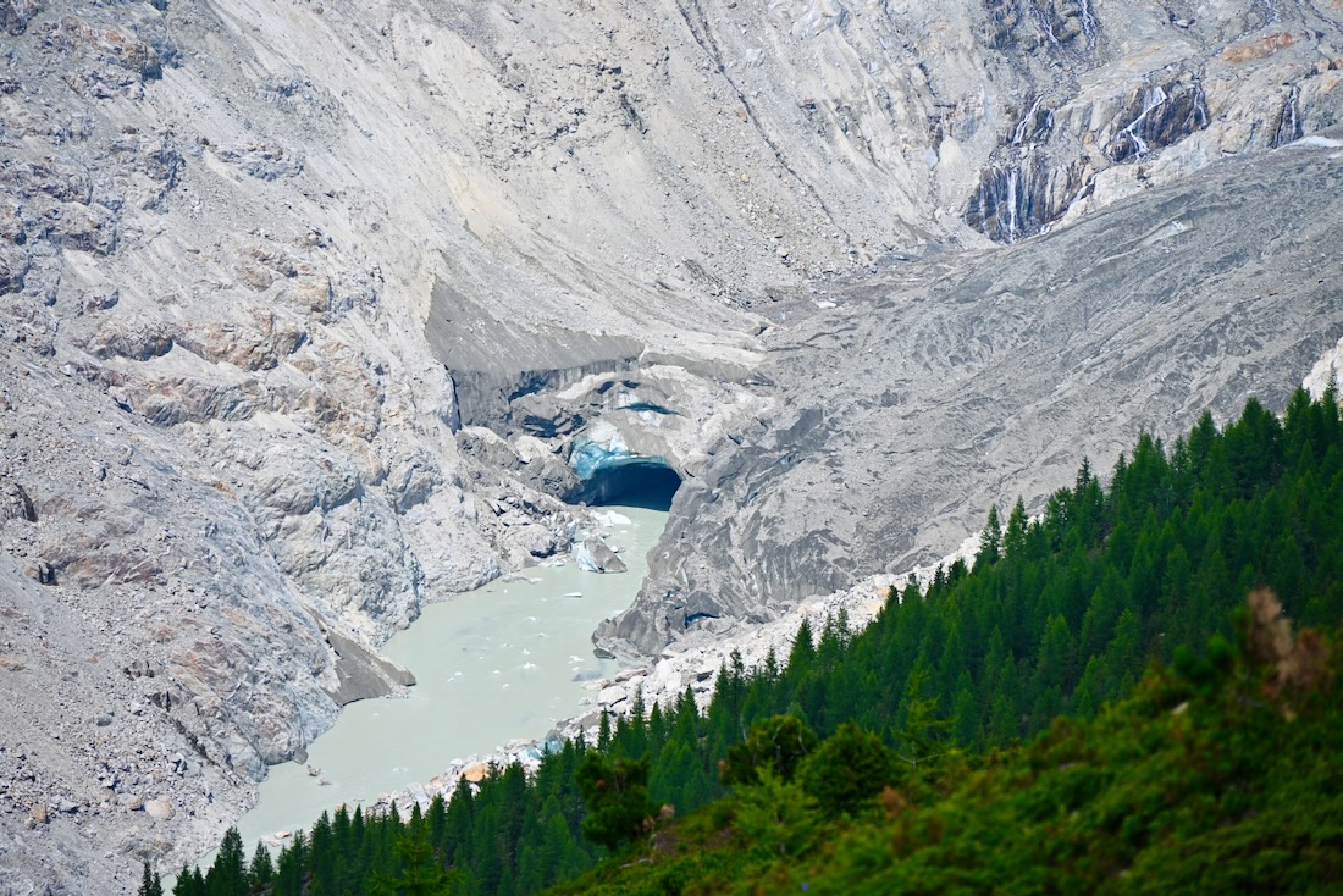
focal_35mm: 200
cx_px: 672
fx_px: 7463
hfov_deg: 10.3
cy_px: 448
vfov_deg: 6.9
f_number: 6.3
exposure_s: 1/500
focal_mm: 200
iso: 110
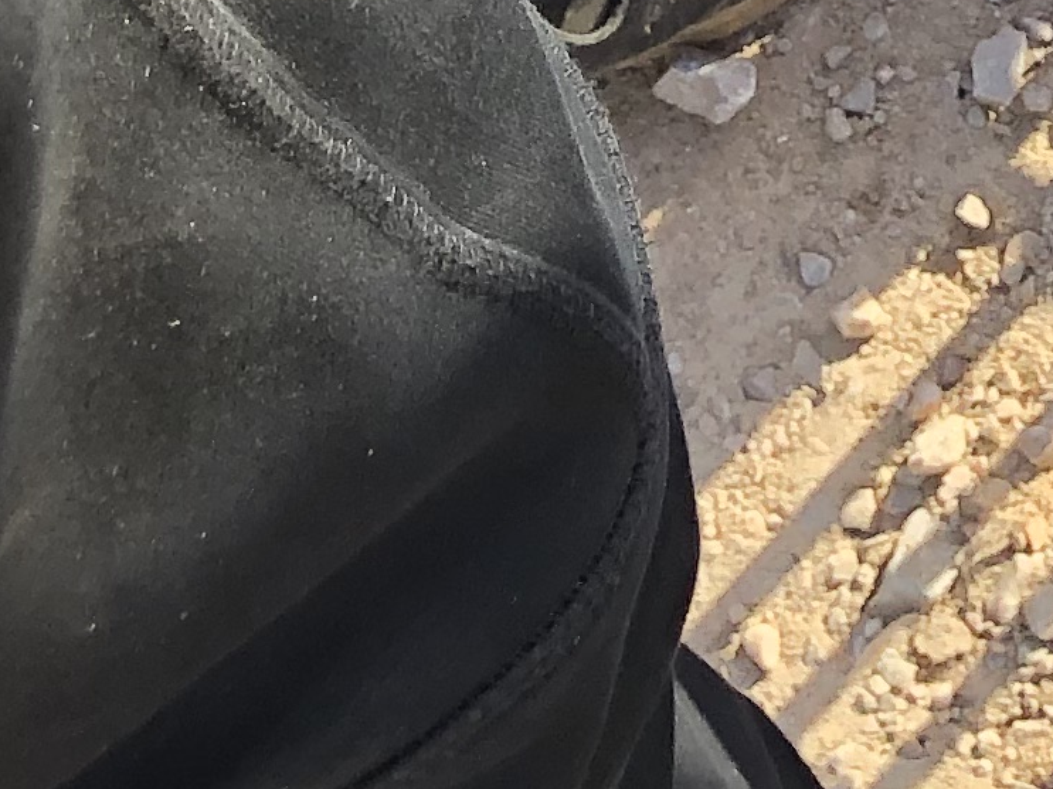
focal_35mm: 152
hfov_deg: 12.3
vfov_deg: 8.6
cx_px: 1660
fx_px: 4623
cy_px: -1279
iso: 20
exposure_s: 1/226
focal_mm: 3.99
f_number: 1.8
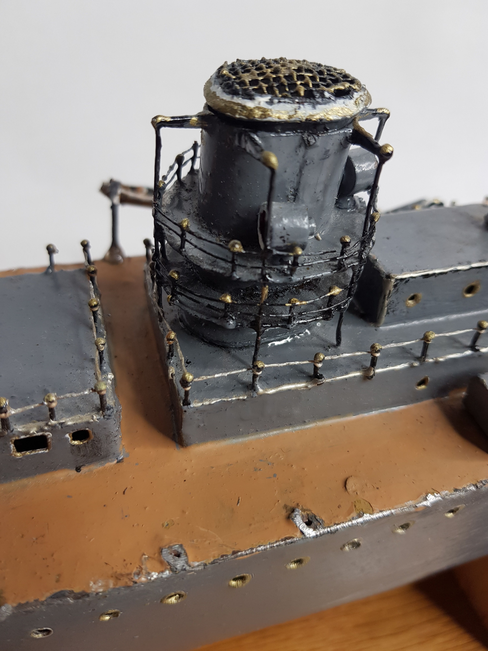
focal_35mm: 26
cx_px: 244
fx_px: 489
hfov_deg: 53.1
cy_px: 326
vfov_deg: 67.3
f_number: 1.7
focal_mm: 4.2
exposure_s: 1/100
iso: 80
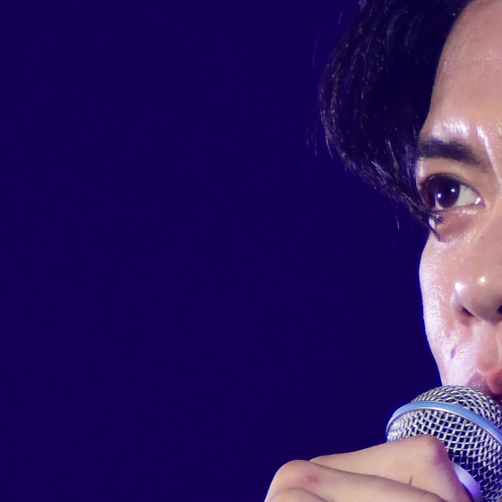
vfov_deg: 0.8
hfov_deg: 0.8
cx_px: 662
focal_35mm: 2089
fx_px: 34274
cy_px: 370
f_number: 5.6
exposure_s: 1/250
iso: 1600
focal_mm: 340
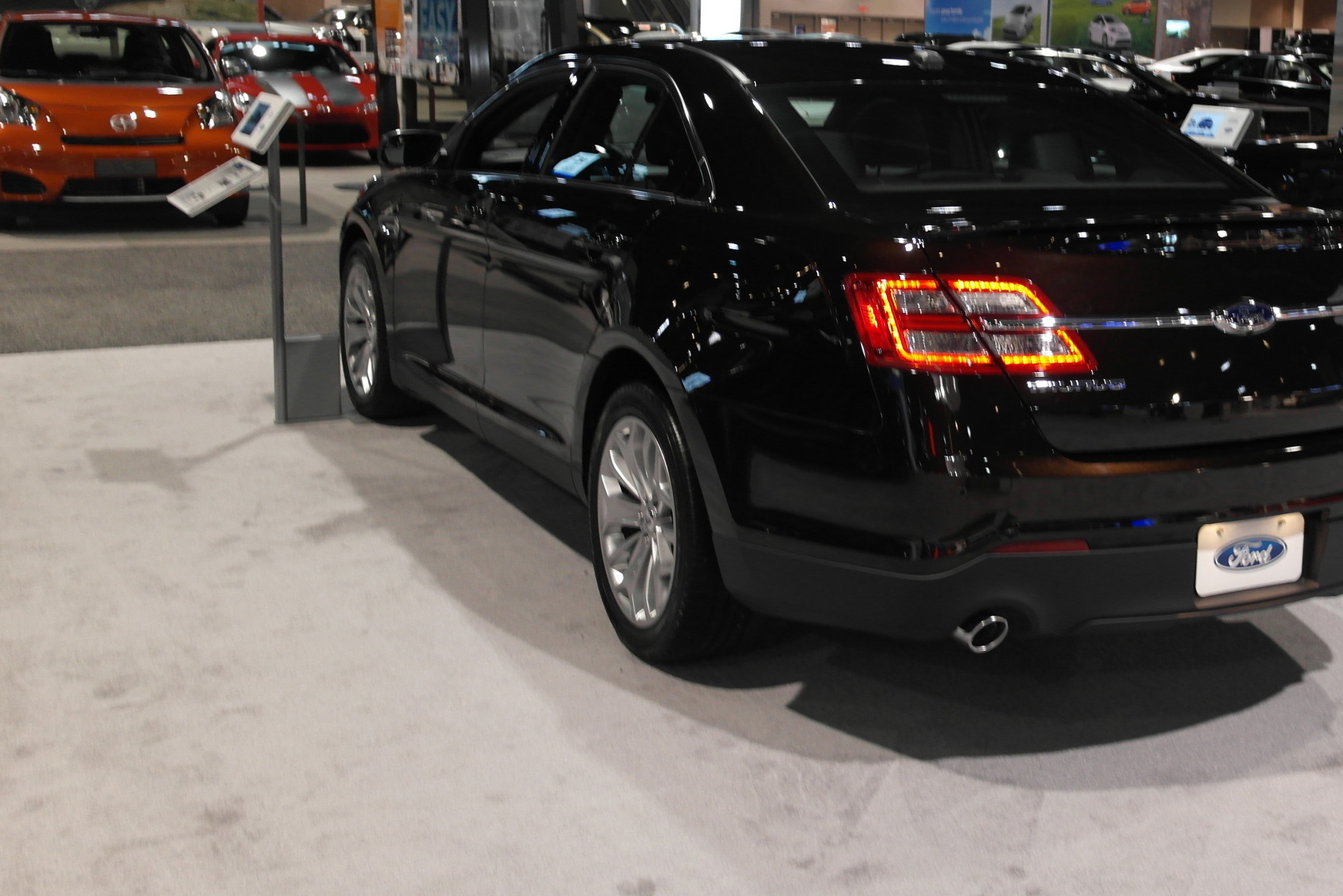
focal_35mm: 43
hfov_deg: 44.5
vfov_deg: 30.9
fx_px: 1604
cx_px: 940
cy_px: 290
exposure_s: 1/40
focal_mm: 20
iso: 400
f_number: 3.5
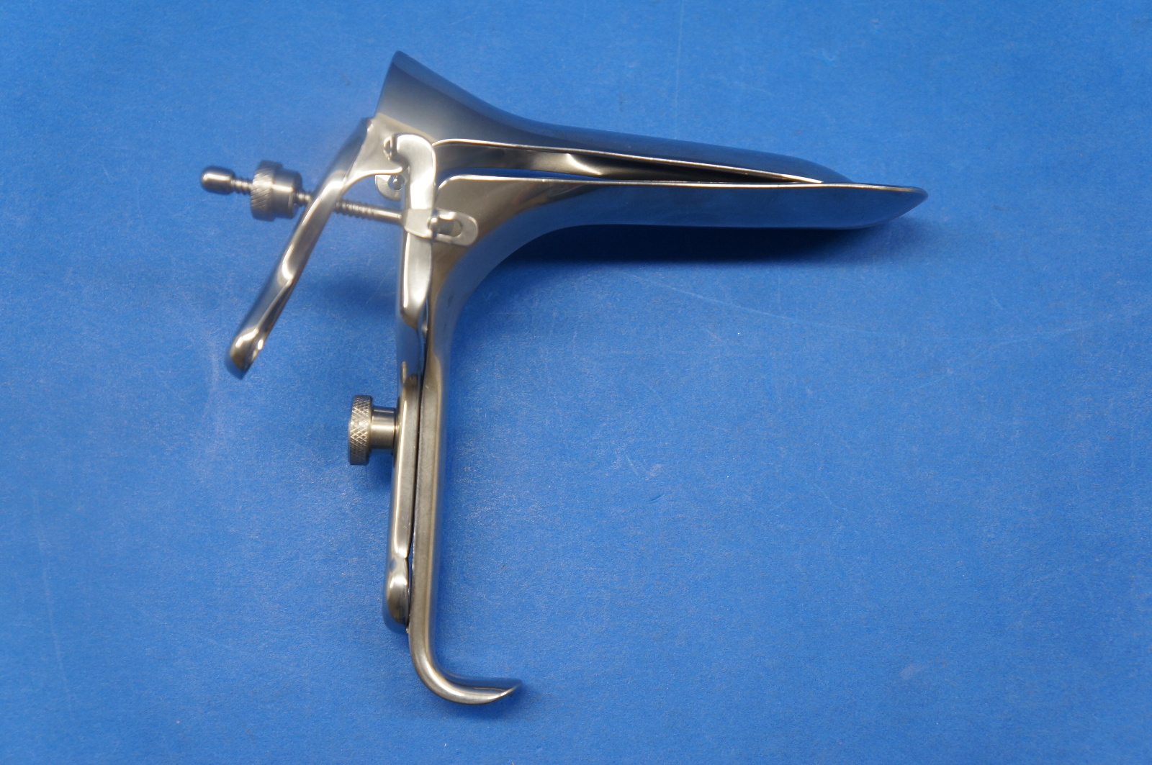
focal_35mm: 48
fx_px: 1534
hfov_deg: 41.2
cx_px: 576
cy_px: 382
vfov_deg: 28.0
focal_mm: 32
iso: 400
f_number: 4.5
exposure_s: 1/80
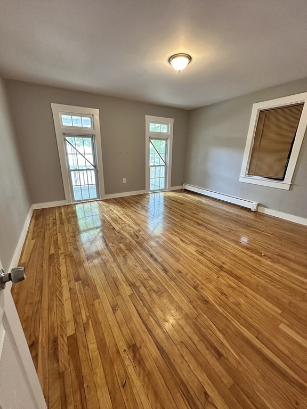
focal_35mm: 14
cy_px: 204
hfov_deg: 85.7
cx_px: 154
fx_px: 166
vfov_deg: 102.1
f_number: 2.2
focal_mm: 2.22
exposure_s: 1/60
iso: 200
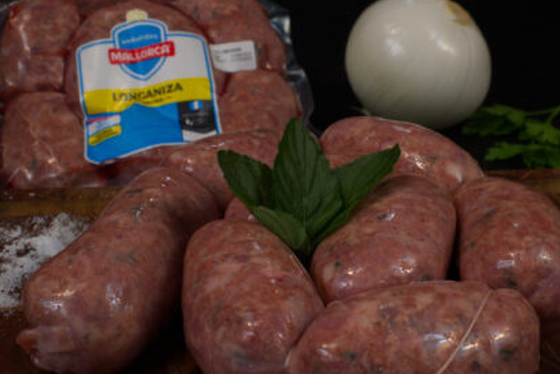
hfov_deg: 30.5
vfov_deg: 20.6
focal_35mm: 66
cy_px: 221
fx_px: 1027
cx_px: 319
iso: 100
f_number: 14
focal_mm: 30
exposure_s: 1/10
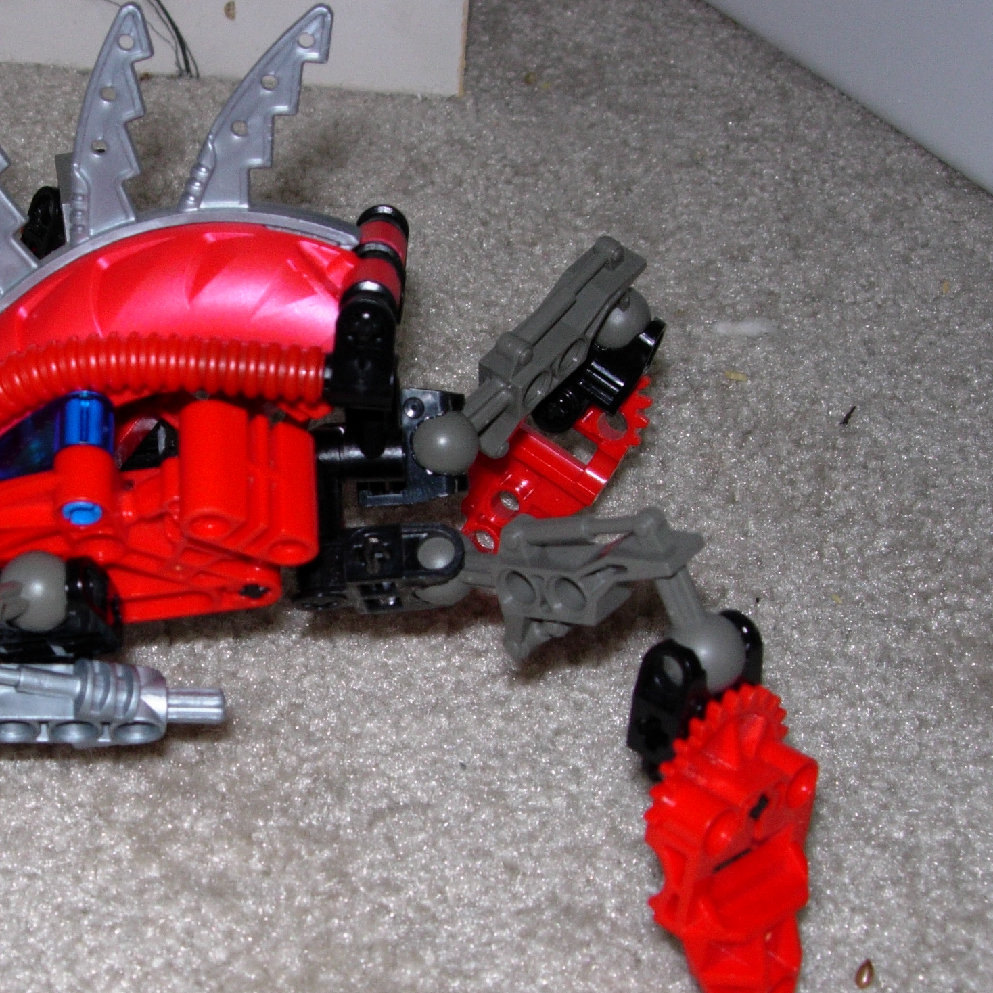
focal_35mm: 64
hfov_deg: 26.5
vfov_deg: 26.8
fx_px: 2077
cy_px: 582
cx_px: 236
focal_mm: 8.5
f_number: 4.9
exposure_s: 1/64
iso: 79
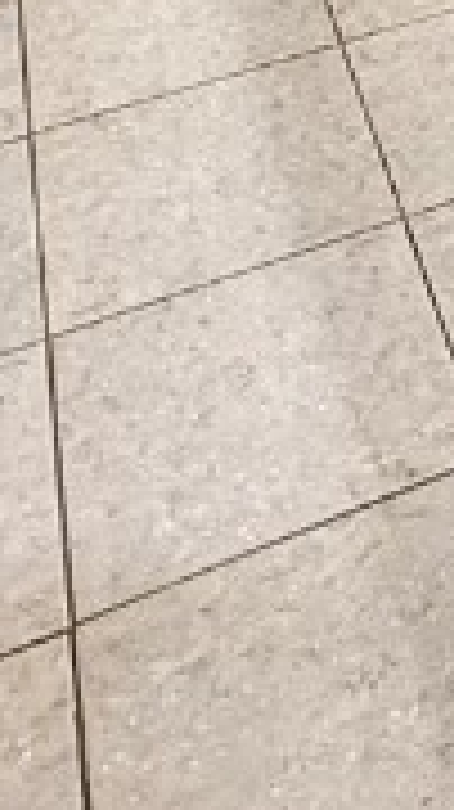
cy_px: -670
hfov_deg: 12.1
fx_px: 1865
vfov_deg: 18.7
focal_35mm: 87
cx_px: 953
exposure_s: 1/119
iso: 200
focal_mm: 2.22
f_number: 2.2
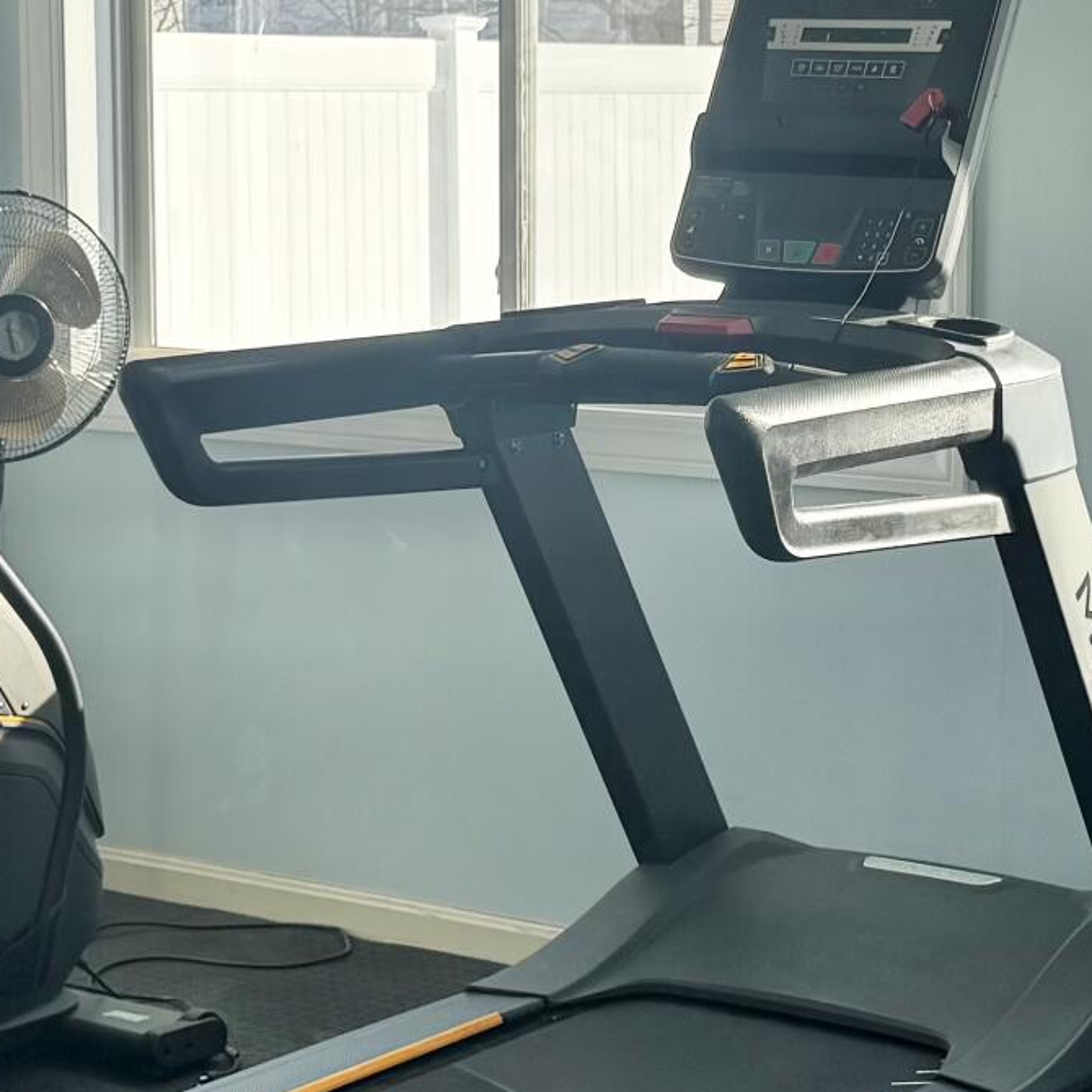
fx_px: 3391
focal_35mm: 95
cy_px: 473
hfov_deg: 18.3
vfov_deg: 18.3
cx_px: 676
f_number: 1.78
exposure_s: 1/1215
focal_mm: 6.76
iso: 80
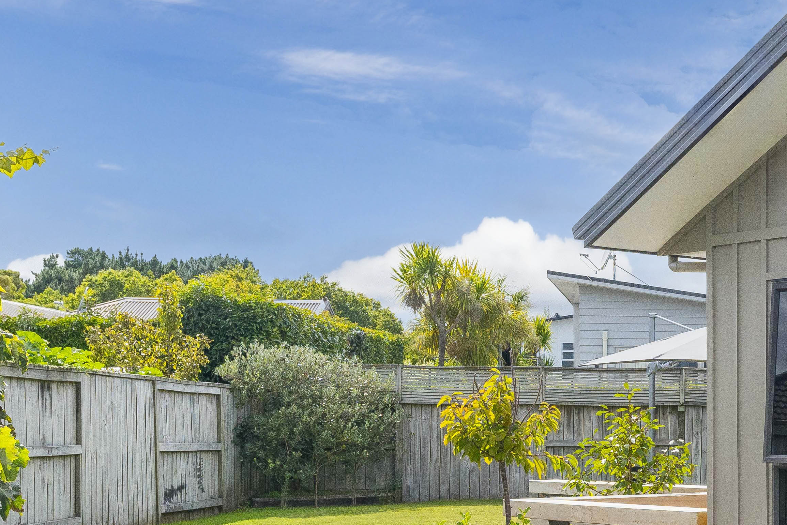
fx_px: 1401
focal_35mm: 64
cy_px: 363
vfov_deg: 21.1
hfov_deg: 27.5
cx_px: 949
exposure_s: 1/2500
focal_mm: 18.6
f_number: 7.1
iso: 640
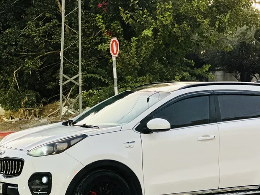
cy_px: 116
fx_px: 901
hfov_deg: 16.4
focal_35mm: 120
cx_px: 157
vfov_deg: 12.3
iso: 500
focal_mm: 9
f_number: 2.8
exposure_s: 1/14
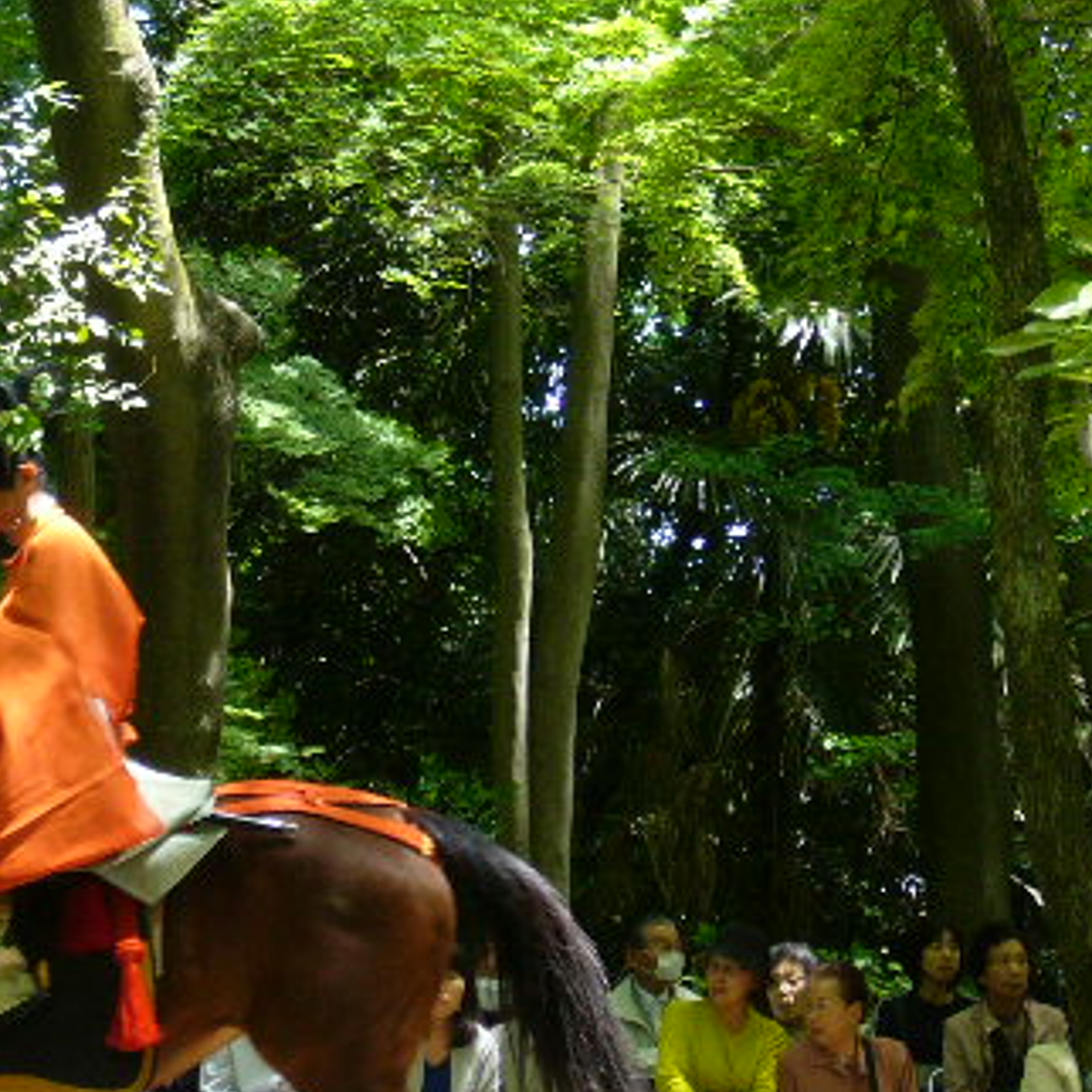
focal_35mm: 151
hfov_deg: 11.5
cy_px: 454
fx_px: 5389
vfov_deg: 11.6
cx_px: 51
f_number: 4.5
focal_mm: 14.3
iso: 100
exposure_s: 1/50
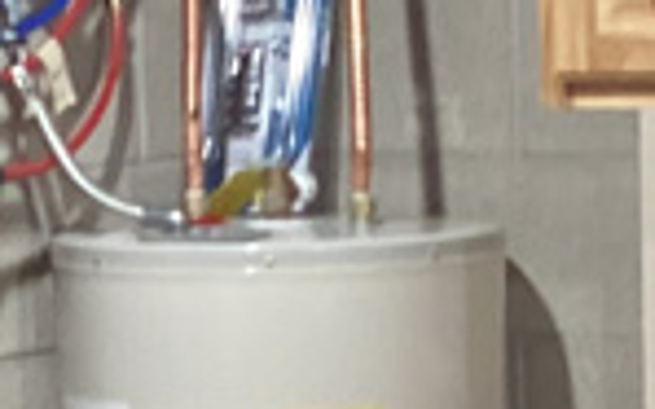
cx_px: 382
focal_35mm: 226
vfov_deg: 5.8
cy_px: 488
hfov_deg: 9.3
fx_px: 4033
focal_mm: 3.3
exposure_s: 1/40
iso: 320
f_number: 2.4
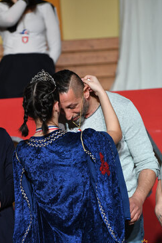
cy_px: 121
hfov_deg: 6.8
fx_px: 1355
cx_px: 79
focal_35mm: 201
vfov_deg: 10.2
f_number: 2.8
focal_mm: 122
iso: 1600
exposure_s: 1/500
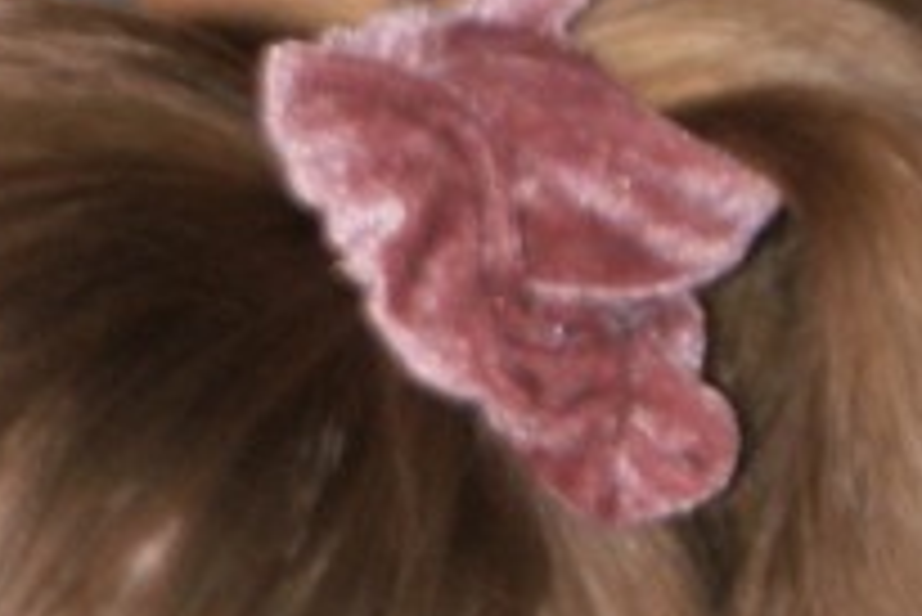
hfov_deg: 7.4
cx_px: -76
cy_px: 27
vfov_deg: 5.0
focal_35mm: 276
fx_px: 7073
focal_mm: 70
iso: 400
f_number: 5.6
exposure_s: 1/125
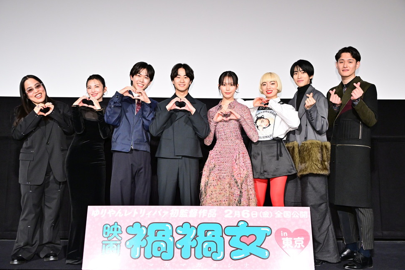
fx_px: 439
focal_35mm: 39
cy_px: 136
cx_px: 205
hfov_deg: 49.6
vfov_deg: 34.2
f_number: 5
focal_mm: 38
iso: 3200
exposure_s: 1/200
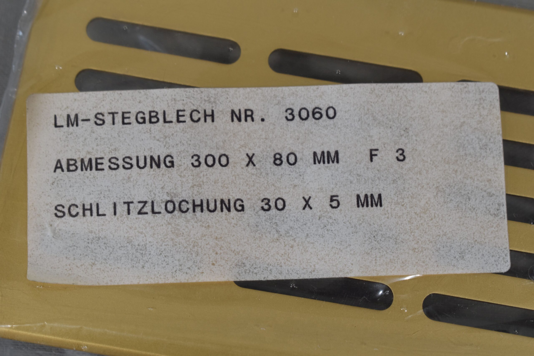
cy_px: 178
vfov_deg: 16.6
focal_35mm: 82
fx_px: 1224
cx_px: 267
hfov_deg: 24.6
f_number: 8
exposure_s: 1/60
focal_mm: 55
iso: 250
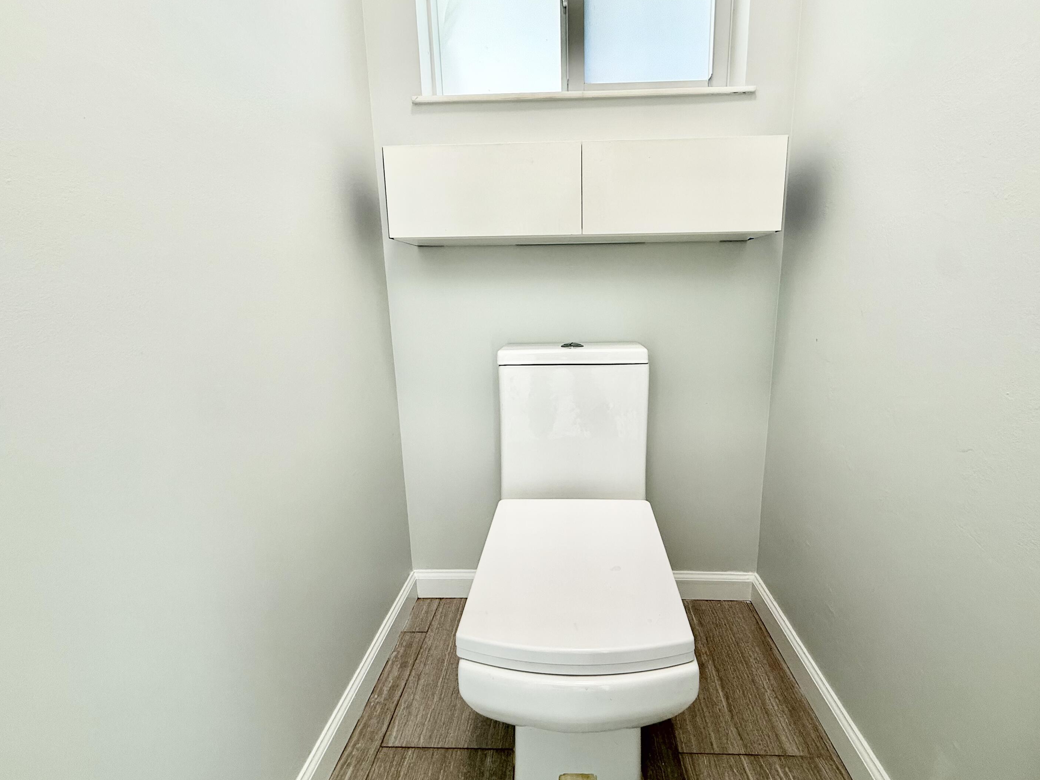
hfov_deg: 98.0
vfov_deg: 81.7
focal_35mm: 15
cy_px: 374
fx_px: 451
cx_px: 556
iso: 80
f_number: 2.2
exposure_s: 1/120
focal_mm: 2.22
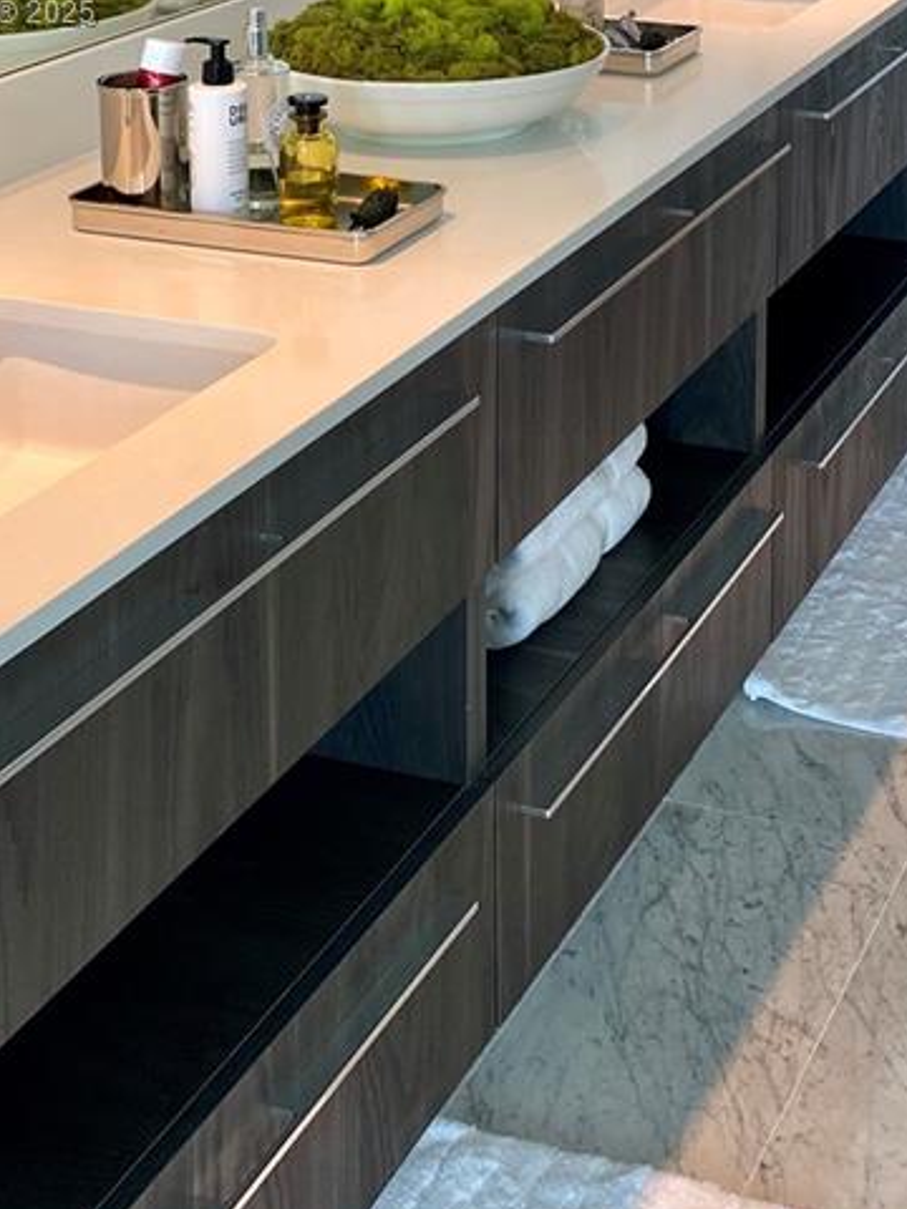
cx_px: 768
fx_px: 2271
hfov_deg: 22.2
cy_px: 15
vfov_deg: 28.1
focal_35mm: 65
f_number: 1.8
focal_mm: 4.25
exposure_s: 1/60
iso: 64
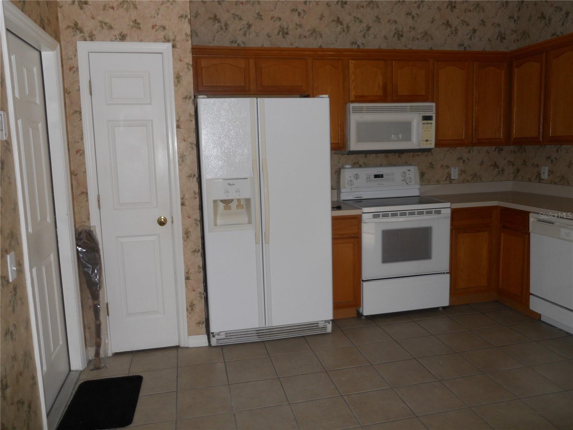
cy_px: 215
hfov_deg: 63.4
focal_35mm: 28
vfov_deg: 49.7
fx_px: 463
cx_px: 286
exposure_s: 1/25
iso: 100
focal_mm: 5
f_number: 2.7
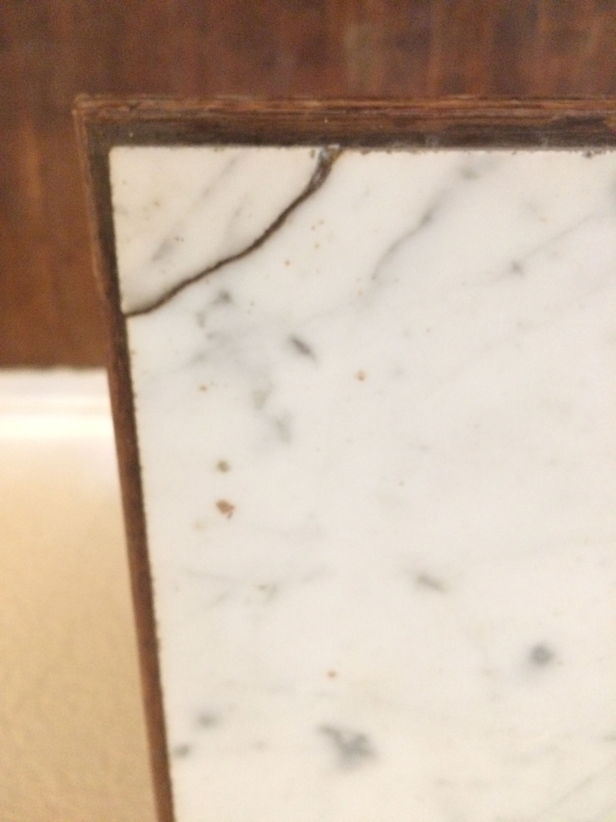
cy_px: 411
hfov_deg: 48.2
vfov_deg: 61.7
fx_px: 688
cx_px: 308
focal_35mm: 29
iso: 500
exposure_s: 1/17
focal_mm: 4.15
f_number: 2.2
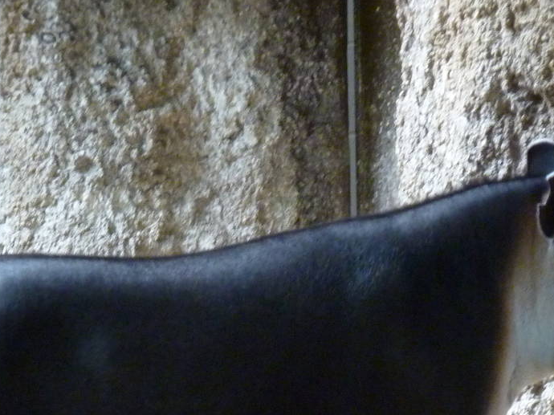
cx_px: 271
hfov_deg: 5.8
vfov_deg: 4.3
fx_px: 5456
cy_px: 467
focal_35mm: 341
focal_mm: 24.1
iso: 400
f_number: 4.5
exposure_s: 1/25
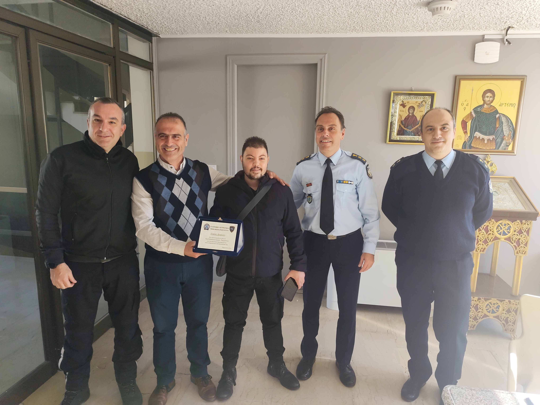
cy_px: 202
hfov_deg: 73.9
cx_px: 270
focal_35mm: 23
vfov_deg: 58.9
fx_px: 359
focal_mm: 6.14
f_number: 1.65
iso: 125
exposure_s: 1/100
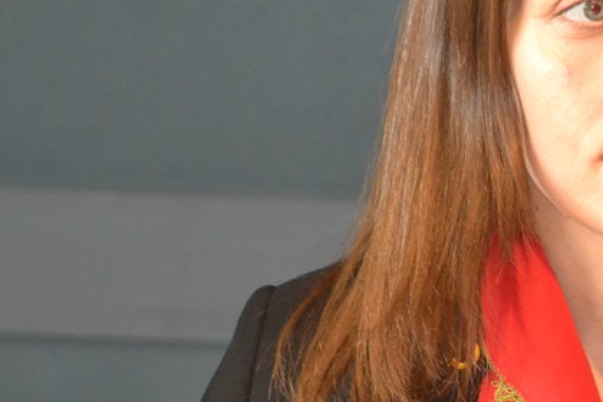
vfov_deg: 3.0
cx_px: 547
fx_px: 7673
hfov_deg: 4.5
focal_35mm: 458
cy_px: 169
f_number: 5.6
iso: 3200
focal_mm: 135
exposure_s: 1/60
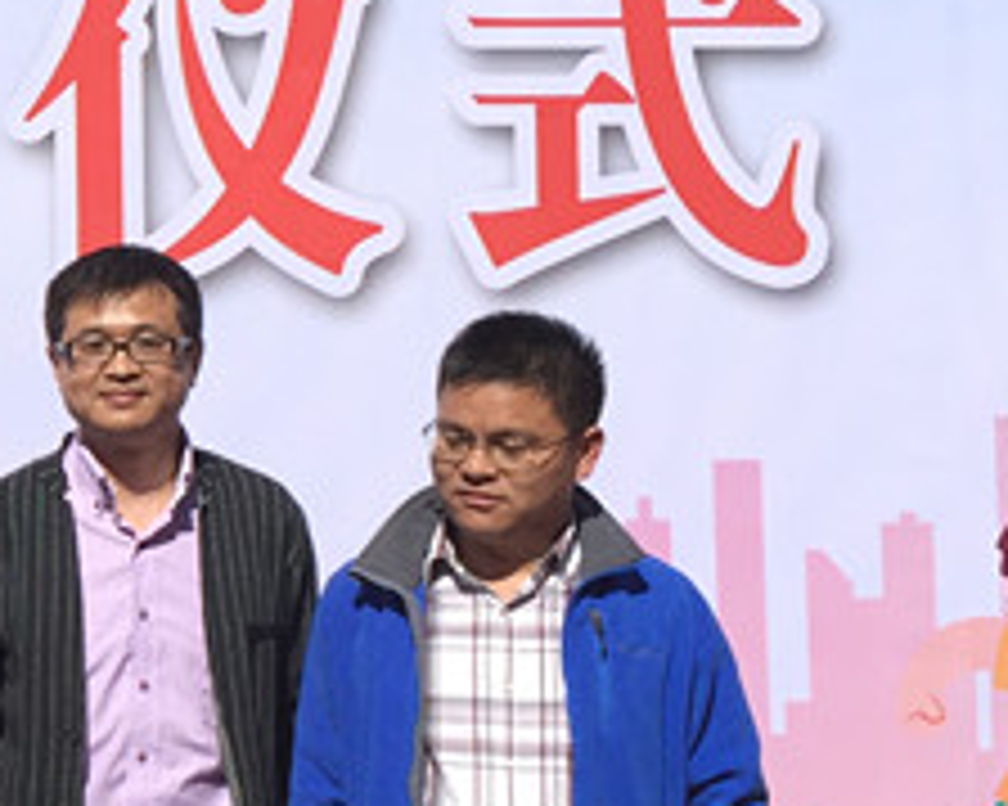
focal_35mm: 101
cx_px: -387
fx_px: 3012
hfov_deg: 17.5
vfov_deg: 15.2
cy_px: 419
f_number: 2.2
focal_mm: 4.15
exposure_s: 1/2326
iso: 32
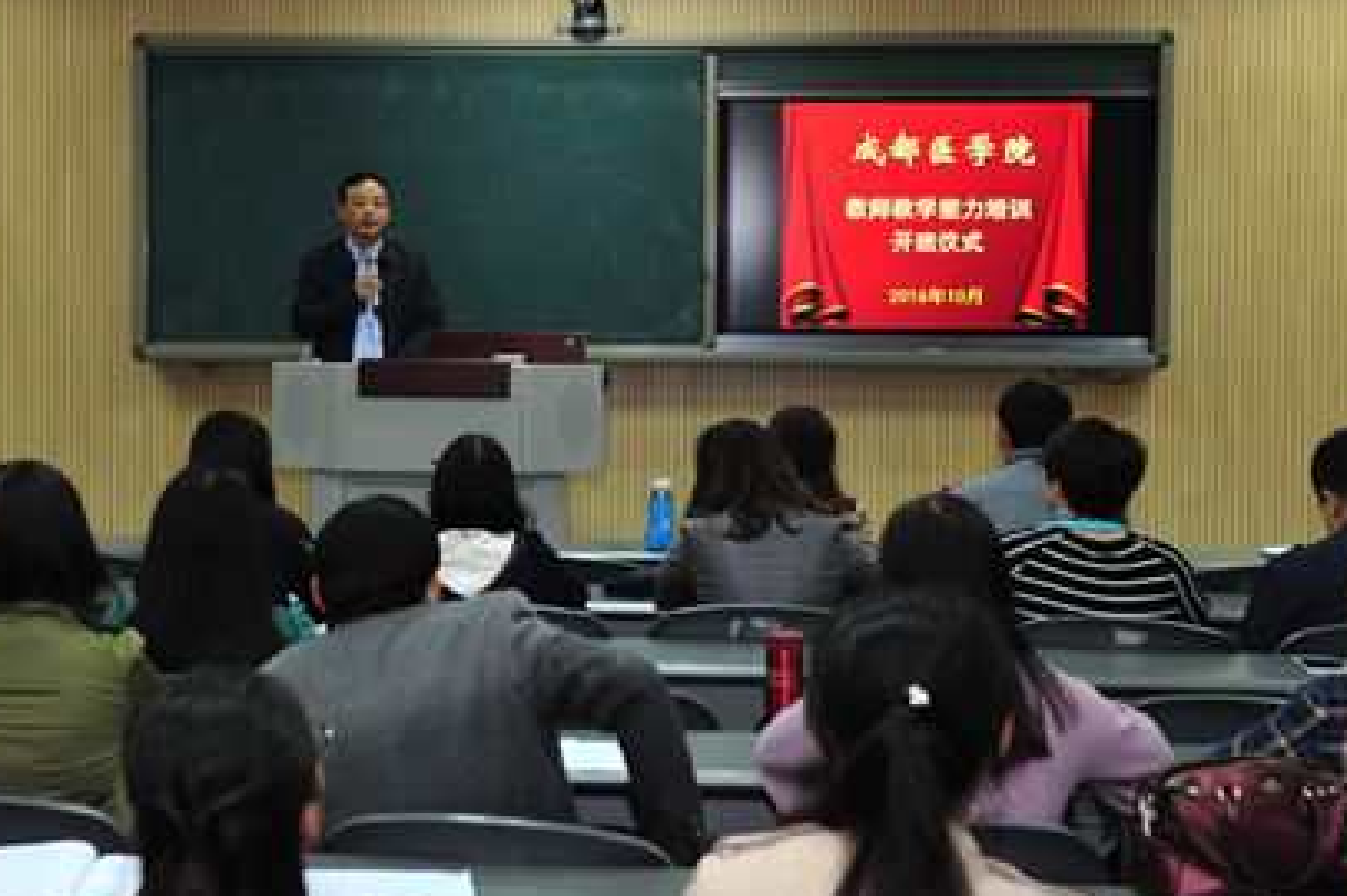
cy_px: 357
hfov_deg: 28.3
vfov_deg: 19.1
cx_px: 471
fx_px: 2654
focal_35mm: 71
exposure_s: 1/60
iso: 1000
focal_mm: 48
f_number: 5.6
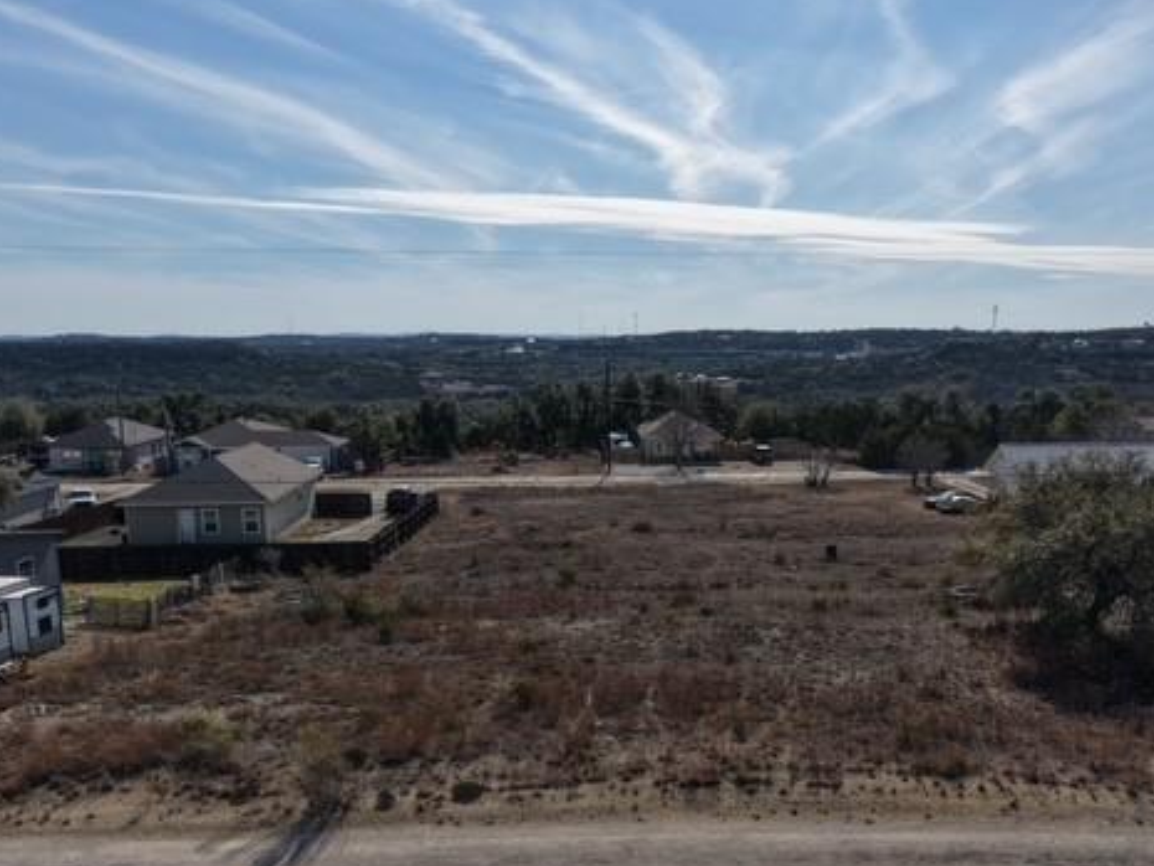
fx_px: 1100
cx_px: 658
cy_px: 543
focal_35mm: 33
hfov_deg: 55.1
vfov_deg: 42.6
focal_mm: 8.67
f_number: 1.8
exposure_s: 1/8000
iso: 110
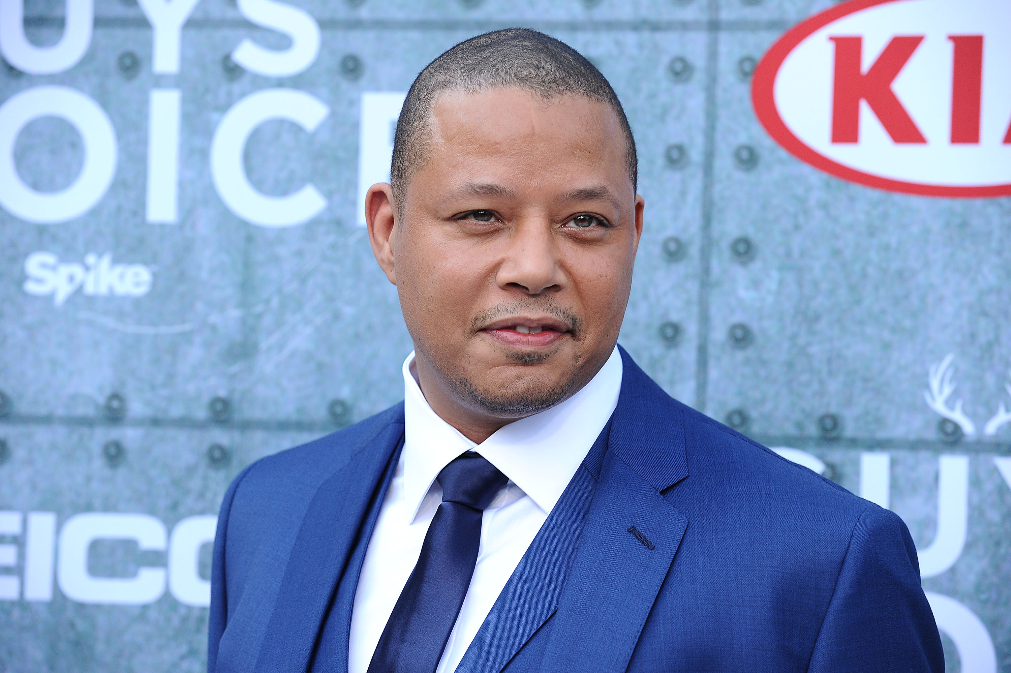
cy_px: 336
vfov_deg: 10.5
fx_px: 3649
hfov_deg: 15.8
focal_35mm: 130
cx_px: 506
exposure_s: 1/400
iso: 1000
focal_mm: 130
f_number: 5
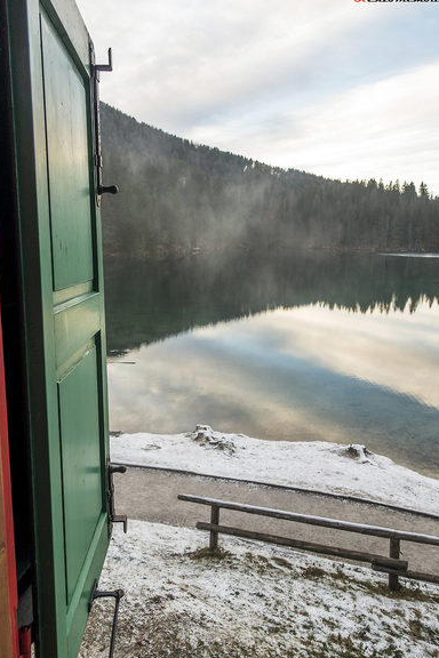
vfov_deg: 71.5
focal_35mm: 25
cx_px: 223
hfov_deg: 51.3
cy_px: 326
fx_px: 457
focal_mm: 8.8
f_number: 3.2
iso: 125
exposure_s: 1/80
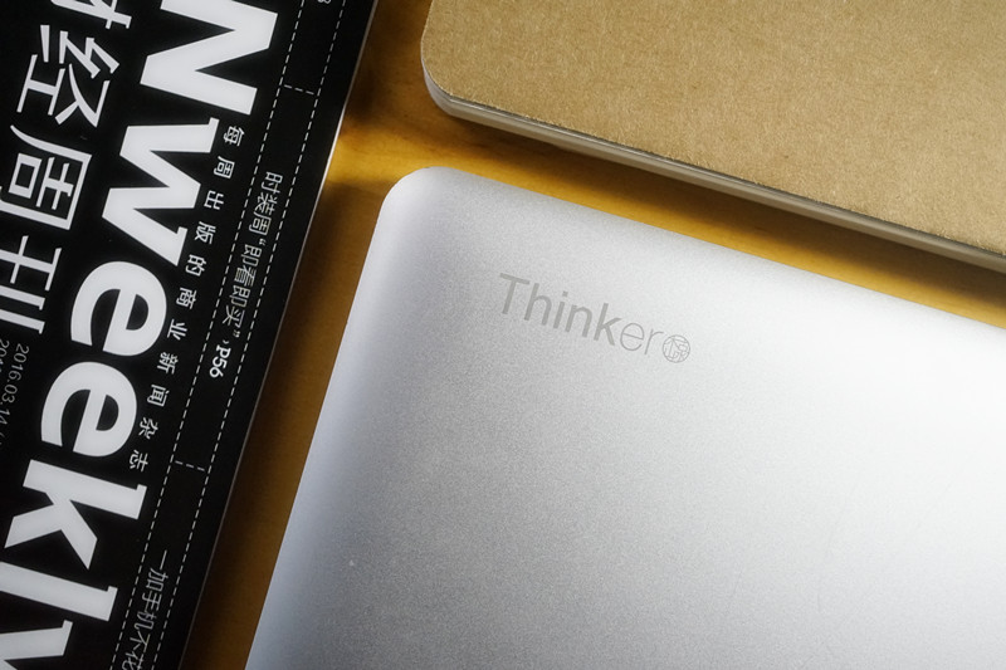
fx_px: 1509
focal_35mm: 54
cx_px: 503
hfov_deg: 36.9
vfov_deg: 25.0
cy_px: 335
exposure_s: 1/800
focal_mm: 54
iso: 4000
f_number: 5
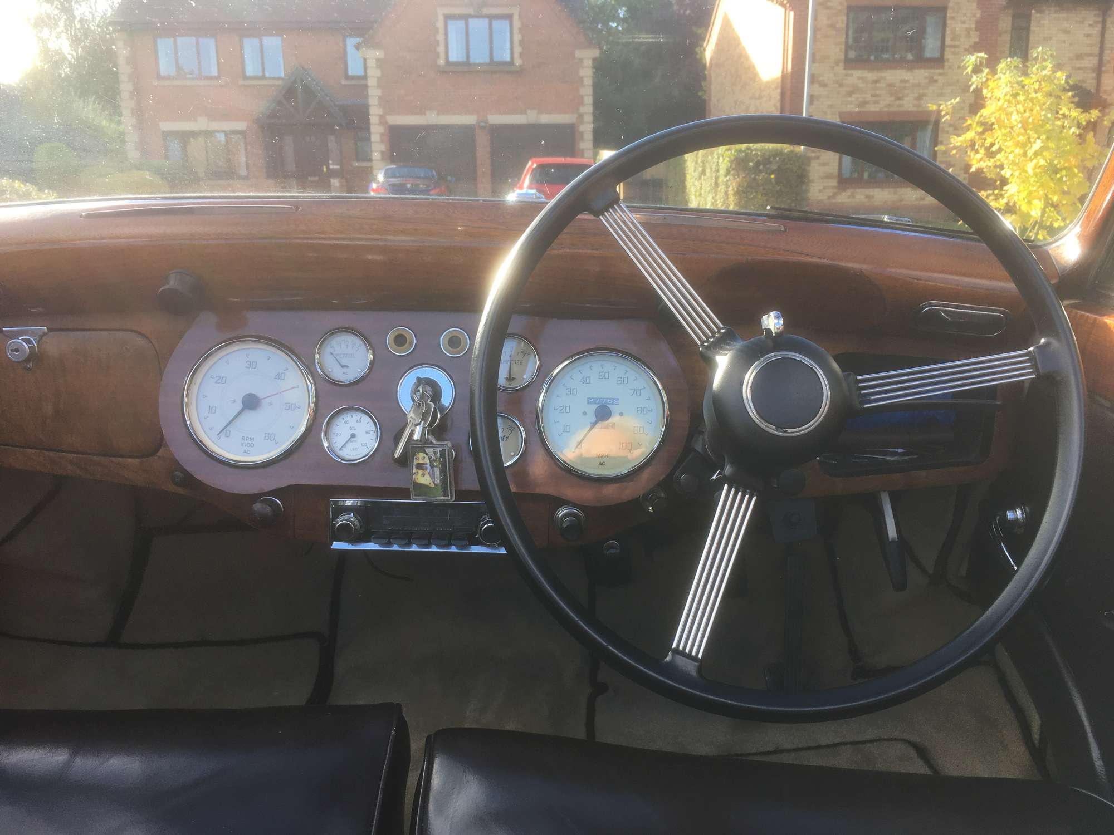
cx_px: 557
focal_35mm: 29
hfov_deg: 61.7
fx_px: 933
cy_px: 418
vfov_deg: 48.2
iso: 25
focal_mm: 4.15
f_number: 2.2
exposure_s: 1/187
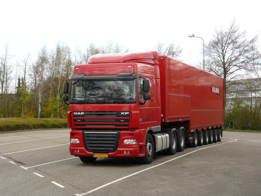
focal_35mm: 63
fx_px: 475
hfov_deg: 30.7
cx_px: 130
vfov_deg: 23.3
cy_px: 98
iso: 100
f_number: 5
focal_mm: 10.5
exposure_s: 1/250
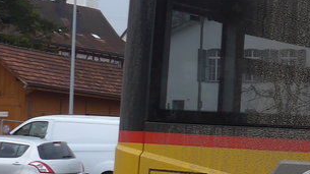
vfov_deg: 9.1
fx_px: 1092
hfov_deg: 14.4
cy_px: 111
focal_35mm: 133
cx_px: 548
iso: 80
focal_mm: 6.5
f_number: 2.8
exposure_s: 1/640
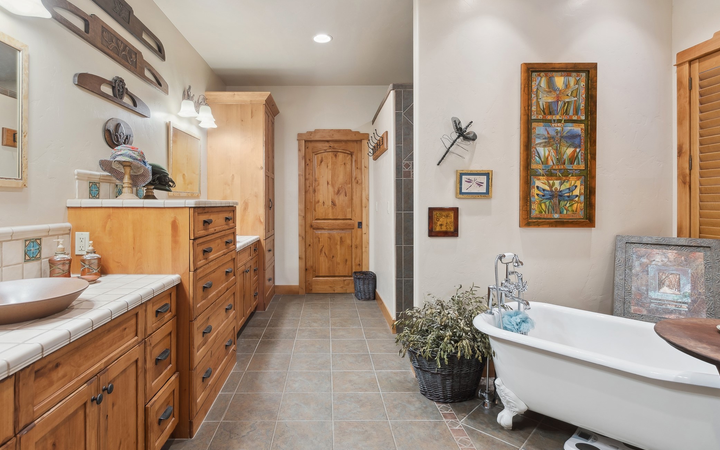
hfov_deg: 94.4
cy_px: 212
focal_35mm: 17
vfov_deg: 67.9
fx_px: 334
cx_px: 353
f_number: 6.3
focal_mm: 11
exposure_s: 1/3.33
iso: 100
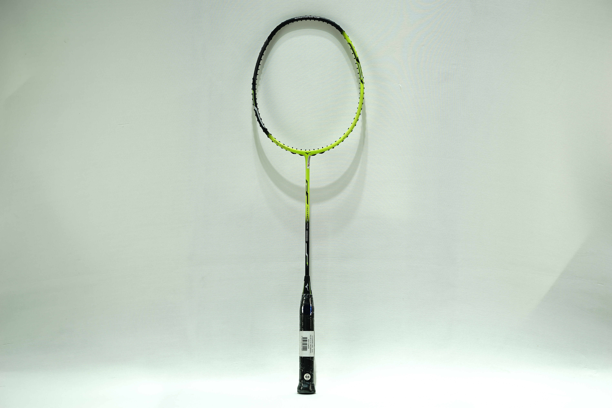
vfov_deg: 15.2
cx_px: 306
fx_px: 1530
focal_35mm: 90
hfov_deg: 22.6
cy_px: 204
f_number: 8
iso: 100
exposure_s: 1/10
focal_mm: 90
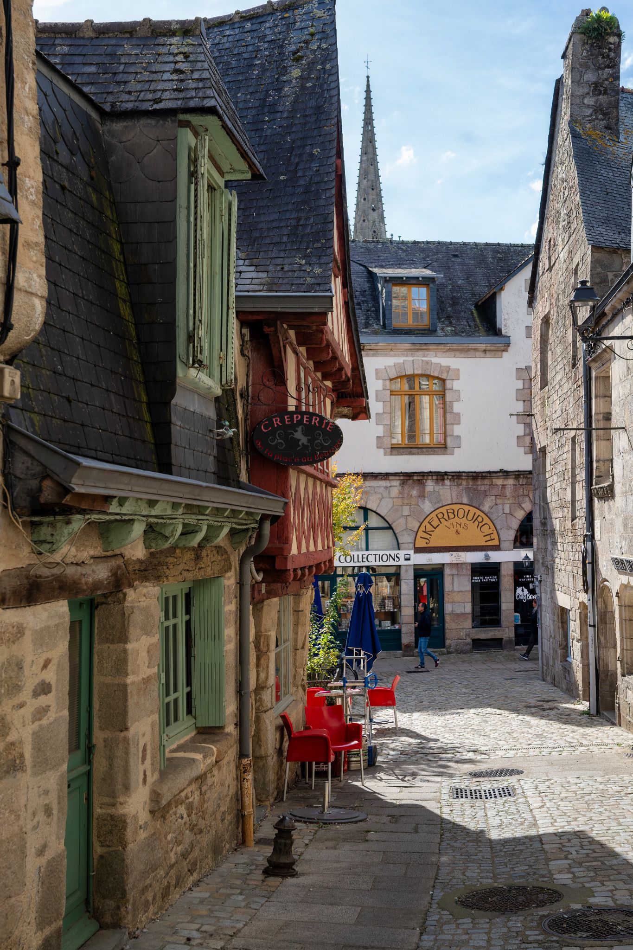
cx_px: 316
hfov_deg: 31.2
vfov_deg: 45.4
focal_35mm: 43
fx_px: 1134
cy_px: 475
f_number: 6.3
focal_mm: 43
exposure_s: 1/500
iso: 200
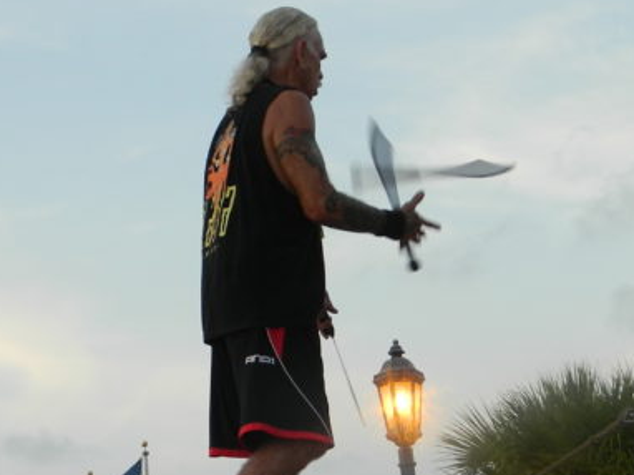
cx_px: 280
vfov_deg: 13.4
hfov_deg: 17.9
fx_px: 2013
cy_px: 394
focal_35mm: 110
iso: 80
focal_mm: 7.3
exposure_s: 1/60
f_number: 3.5
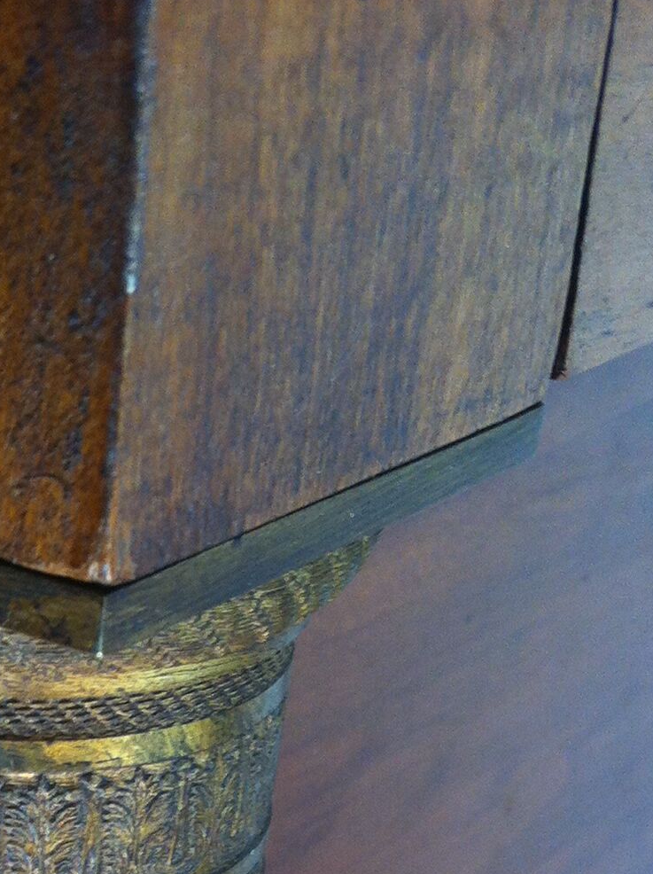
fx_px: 2319
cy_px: 1146
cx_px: -128
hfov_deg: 15.5
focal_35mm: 92
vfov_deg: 19.6
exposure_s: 1/30
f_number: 2.8
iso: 80
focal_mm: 3.85
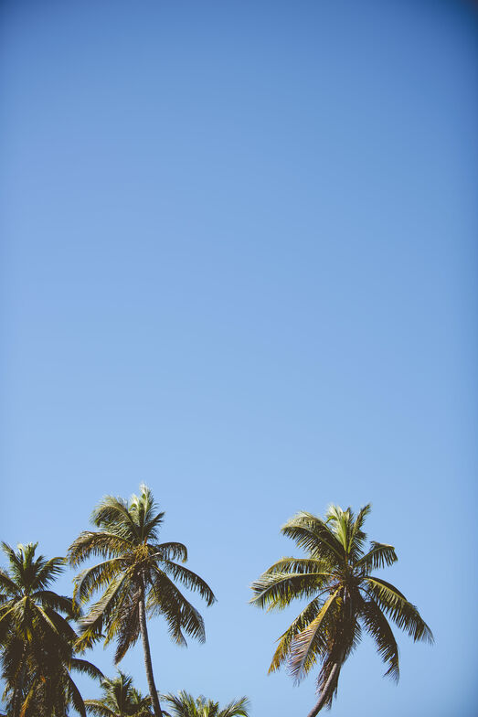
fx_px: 1393
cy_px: 358
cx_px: 239
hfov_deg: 19.5
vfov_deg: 28.8
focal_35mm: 70
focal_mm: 70
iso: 50
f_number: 2.8
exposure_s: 1/1000
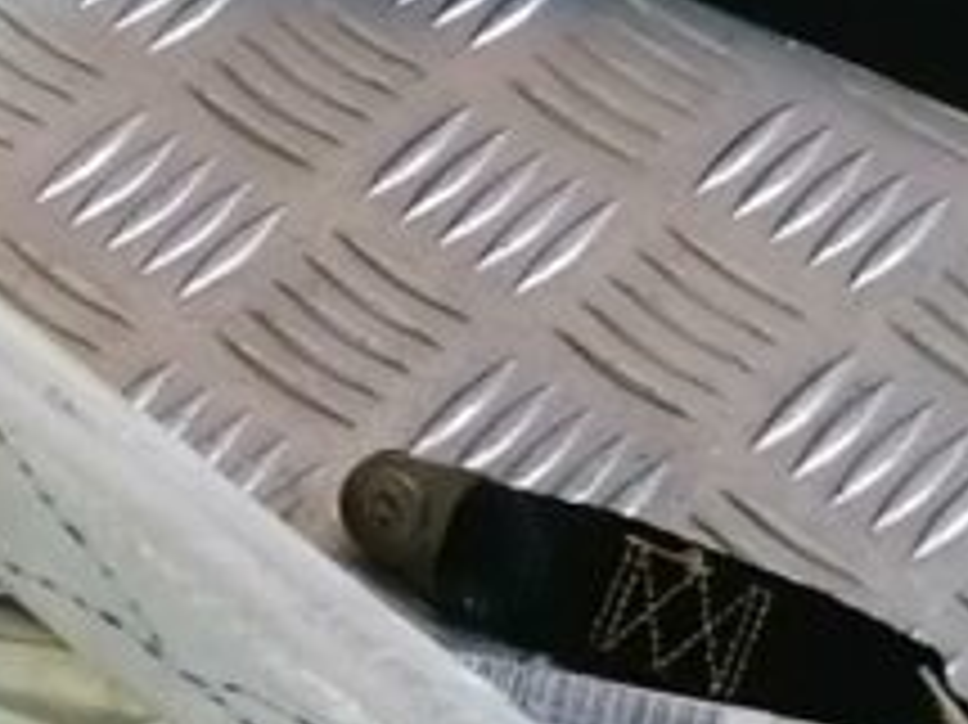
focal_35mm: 176
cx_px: -185
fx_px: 4919
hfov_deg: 11.0
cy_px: 333
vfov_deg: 8.4
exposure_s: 1/33.3
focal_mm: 4.75
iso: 125
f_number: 1.8
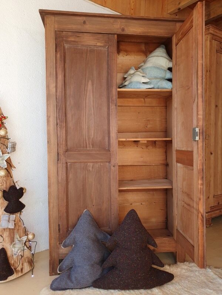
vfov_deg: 67.3
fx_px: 222
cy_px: 148
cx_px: 111
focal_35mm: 26
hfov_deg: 53.1
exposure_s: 1/110
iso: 50
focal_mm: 4.32
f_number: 2.4
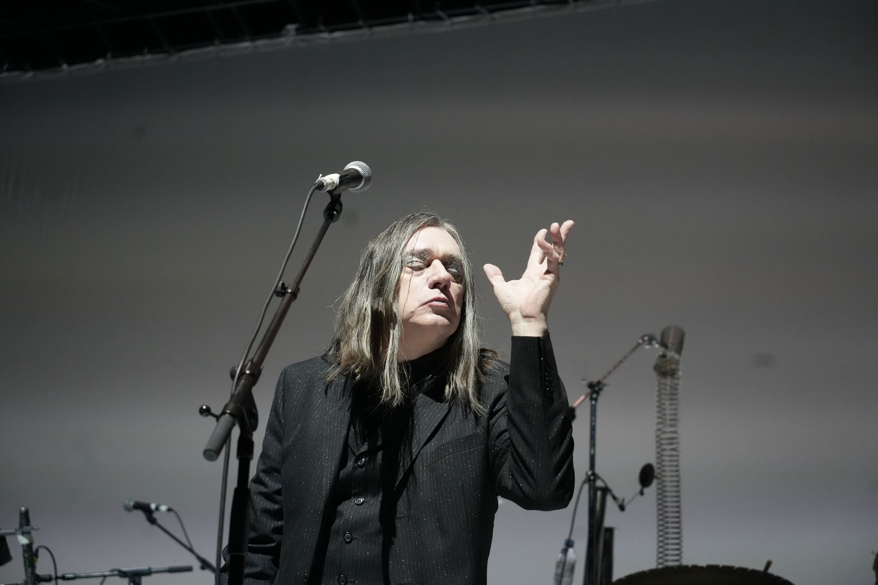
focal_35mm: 70
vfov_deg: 19.4
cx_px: 439
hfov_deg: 28.8
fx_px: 1707
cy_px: 292
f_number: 5
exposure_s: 1/500
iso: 6400
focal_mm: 70
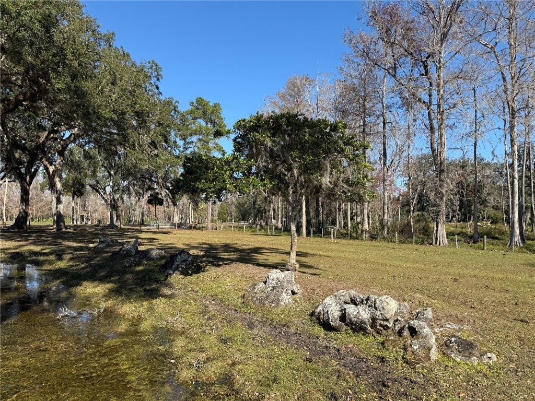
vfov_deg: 56.8
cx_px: 268
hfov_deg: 71.6
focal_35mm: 24
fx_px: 371
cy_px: 200
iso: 80
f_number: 1.78
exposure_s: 1/3021
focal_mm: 6.76
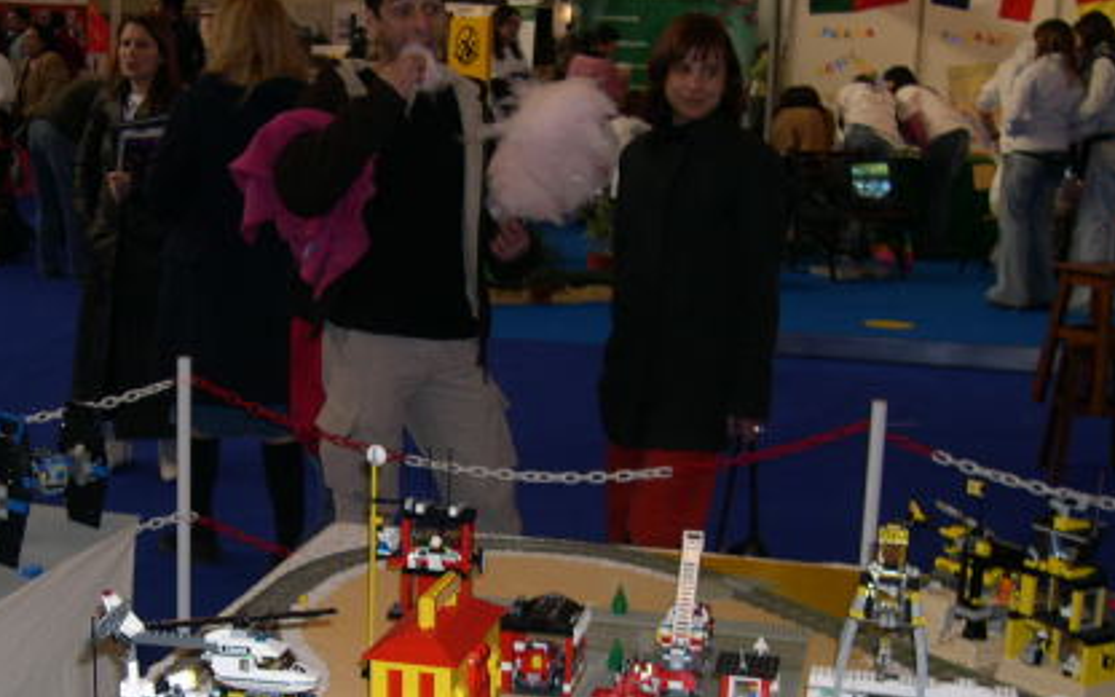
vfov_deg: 20.8
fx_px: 1884
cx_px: 330
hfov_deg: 32.6
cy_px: 488
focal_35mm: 62
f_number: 2.8
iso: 100
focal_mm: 8
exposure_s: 1/60
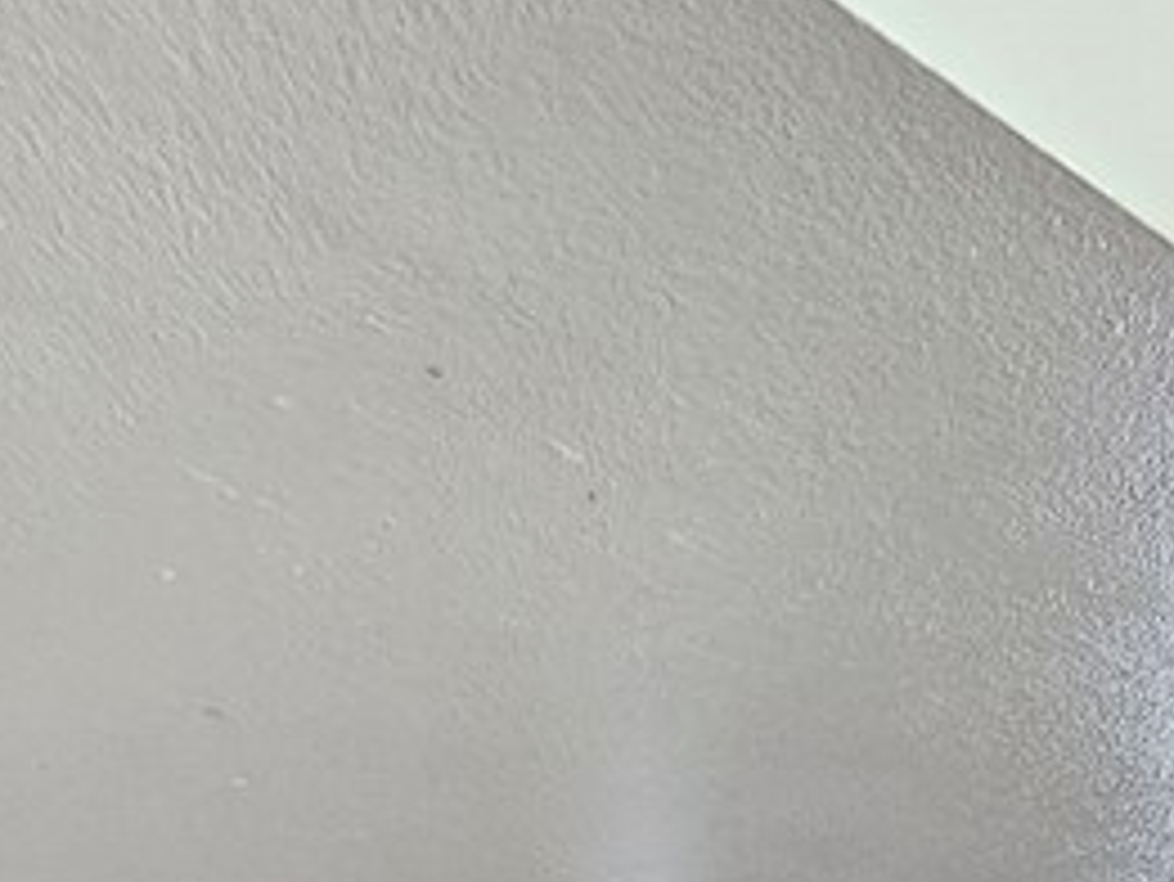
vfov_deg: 19.9
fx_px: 1730
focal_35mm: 51
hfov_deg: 37.1
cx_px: 391
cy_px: 1634
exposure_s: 1/24
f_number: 2.2
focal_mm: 2.2
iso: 1000
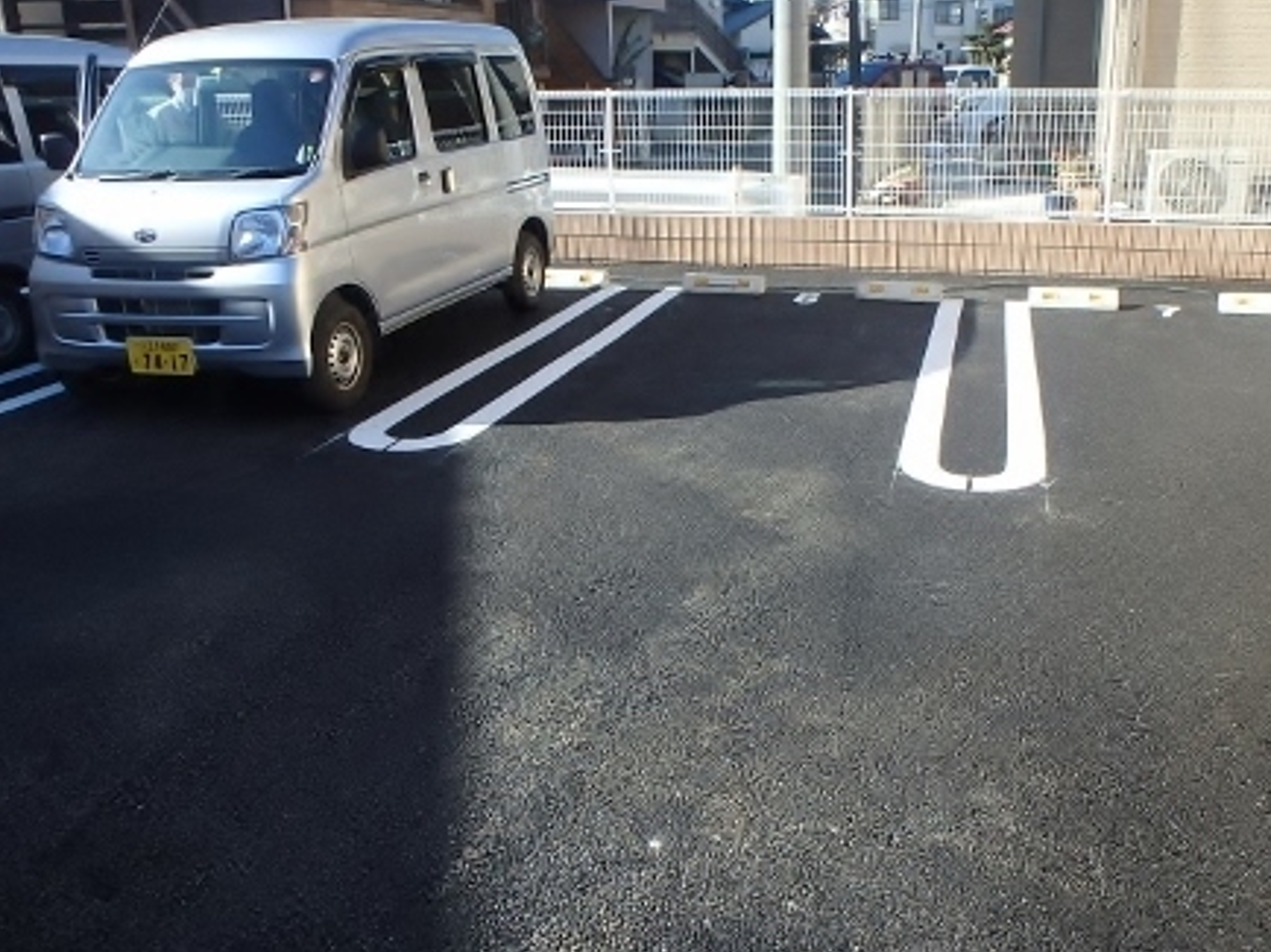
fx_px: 1138
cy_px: 436
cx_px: 756
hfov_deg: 58.0
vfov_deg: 45.4
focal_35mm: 31
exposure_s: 1/500
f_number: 3.5
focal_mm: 3.7
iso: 125
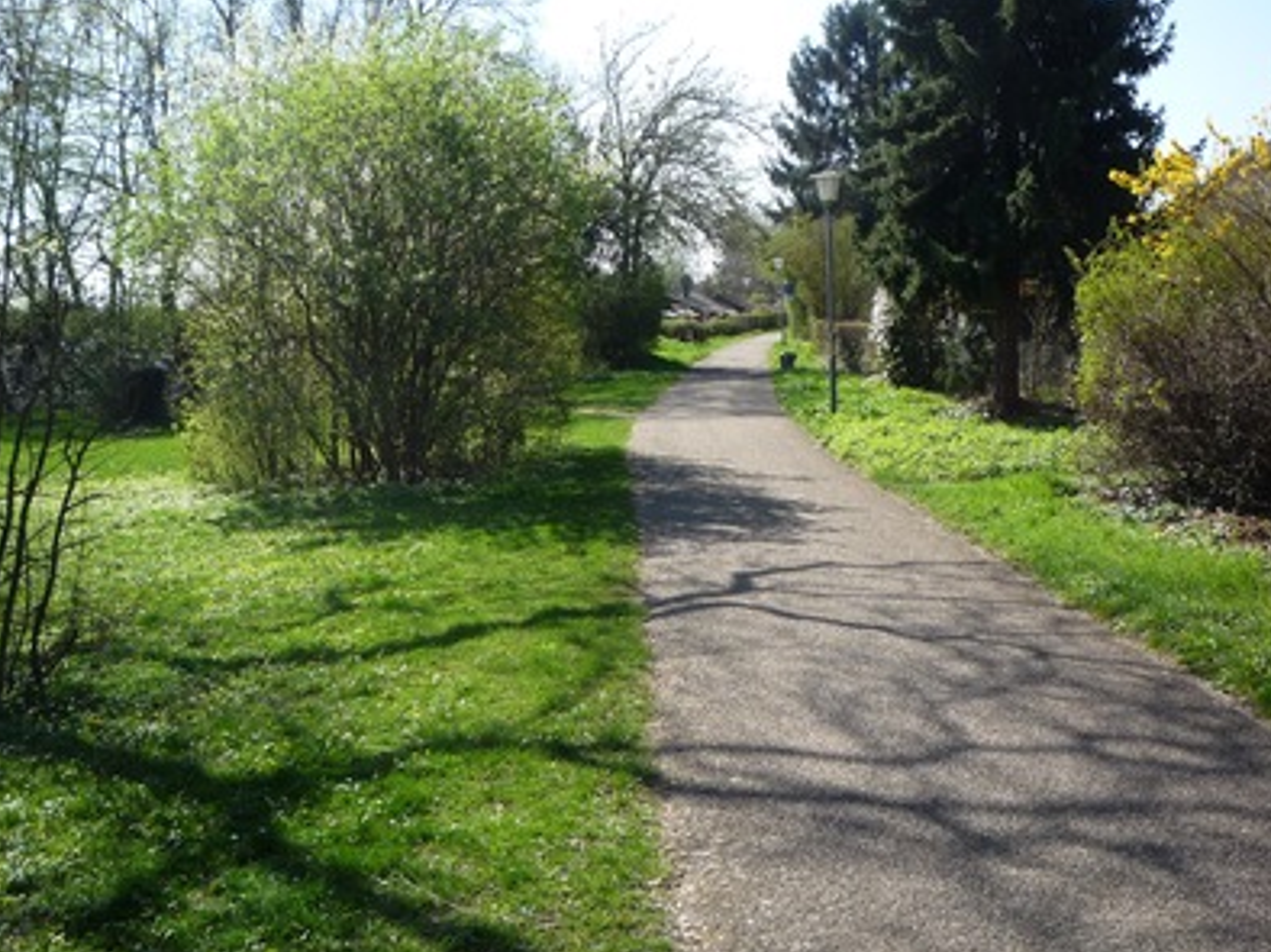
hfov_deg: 47.8
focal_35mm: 39
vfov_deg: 36.7
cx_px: 568
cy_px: 420
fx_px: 1431
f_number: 4
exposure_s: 1/400
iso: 100
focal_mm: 5.2
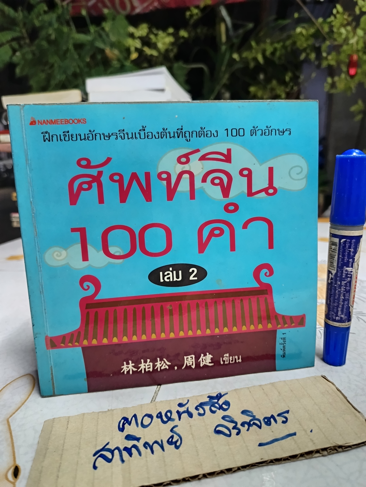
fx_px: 338
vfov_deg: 71.6
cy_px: 244
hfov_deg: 56.8
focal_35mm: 24
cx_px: 183
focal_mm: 5.31
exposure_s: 1/25
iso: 1772
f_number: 1.7
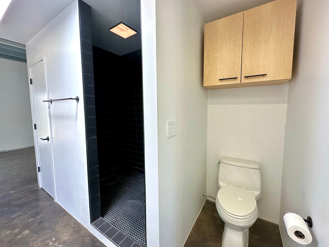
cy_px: 124
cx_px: 164
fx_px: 133
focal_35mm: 14
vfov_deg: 85.7
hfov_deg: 102.1
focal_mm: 2.22
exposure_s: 1/120
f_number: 2.2
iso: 160
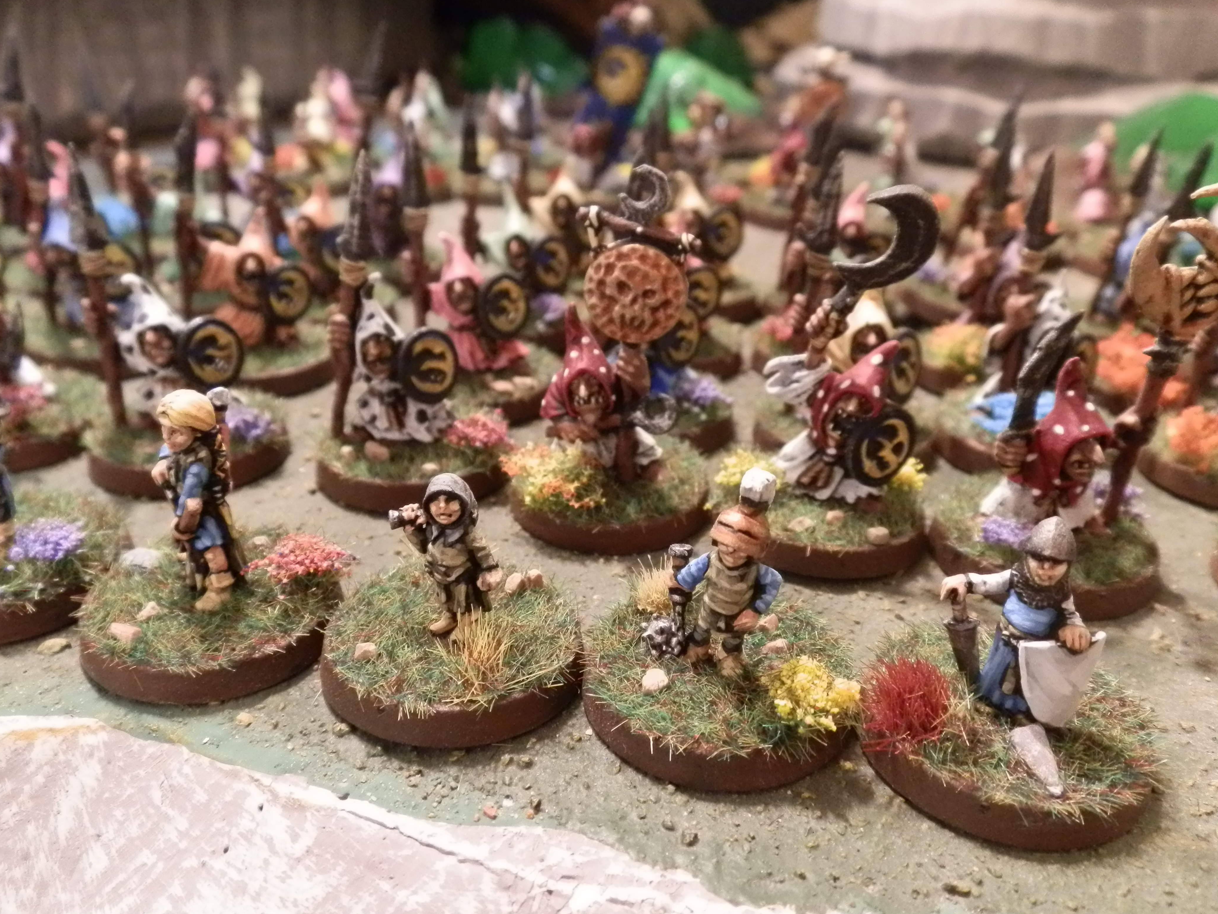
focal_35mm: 29
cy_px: 453
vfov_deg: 48.2
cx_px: 600
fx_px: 1020
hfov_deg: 61.7
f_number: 3.1
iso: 400
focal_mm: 5
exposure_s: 1/40
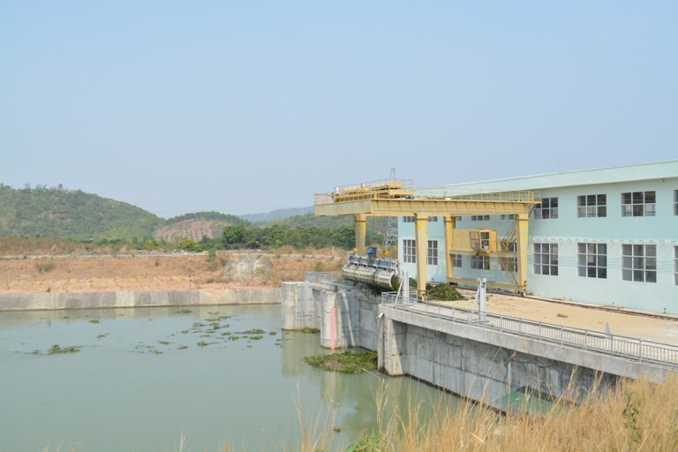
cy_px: 226
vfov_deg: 36.9
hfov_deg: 53.1
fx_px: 678
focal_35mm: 36
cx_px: 339
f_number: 7.1
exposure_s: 1/4000
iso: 1600
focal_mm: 24
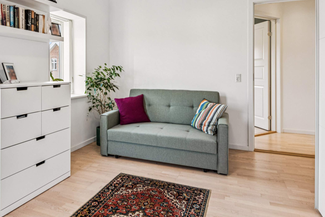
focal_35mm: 26
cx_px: 129
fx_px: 235
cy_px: 79
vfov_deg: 49.0
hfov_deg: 68.6
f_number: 11
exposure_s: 1/30
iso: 800
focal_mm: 18
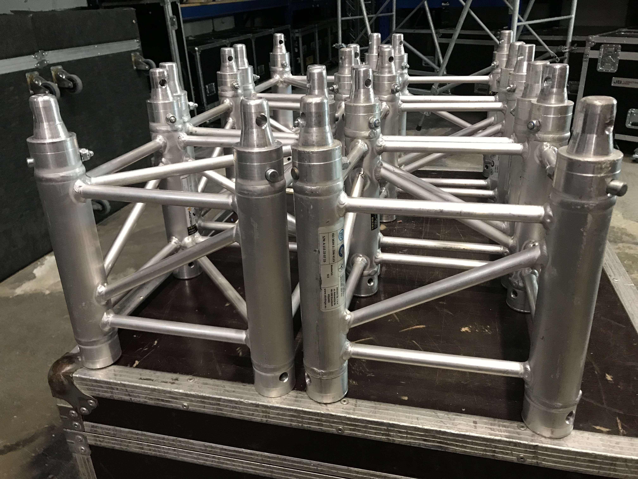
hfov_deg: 63.4
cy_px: 240
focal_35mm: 28
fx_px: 516
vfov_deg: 49.7
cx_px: 319
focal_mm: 3.99
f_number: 1.8
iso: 64
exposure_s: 1/17
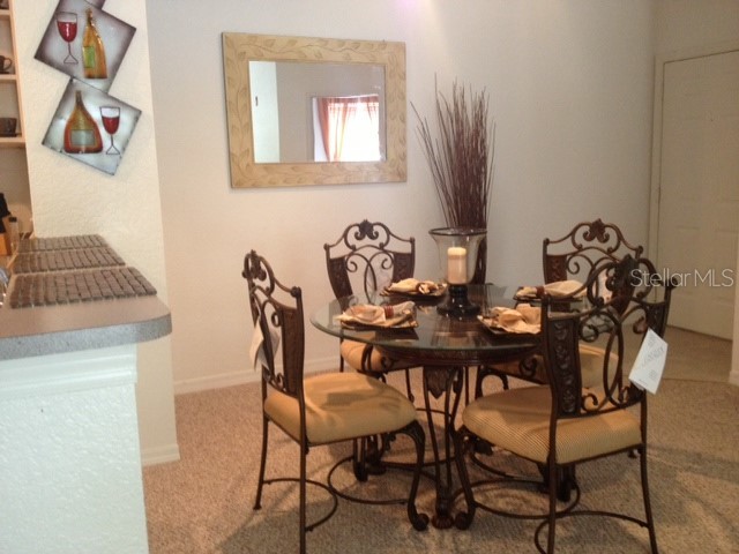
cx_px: 370
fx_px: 747
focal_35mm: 35
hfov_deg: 52.6
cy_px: 277
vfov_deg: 40.7
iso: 200
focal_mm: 4.28
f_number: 2.4
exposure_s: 1/20
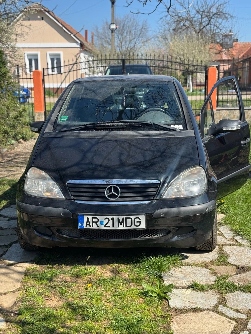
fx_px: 464
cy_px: 167
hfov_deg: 30.3
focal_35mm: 48
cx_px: 126
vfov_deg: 39.7
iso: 64
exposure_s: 1/2252
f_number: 1.78
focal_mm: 6.76
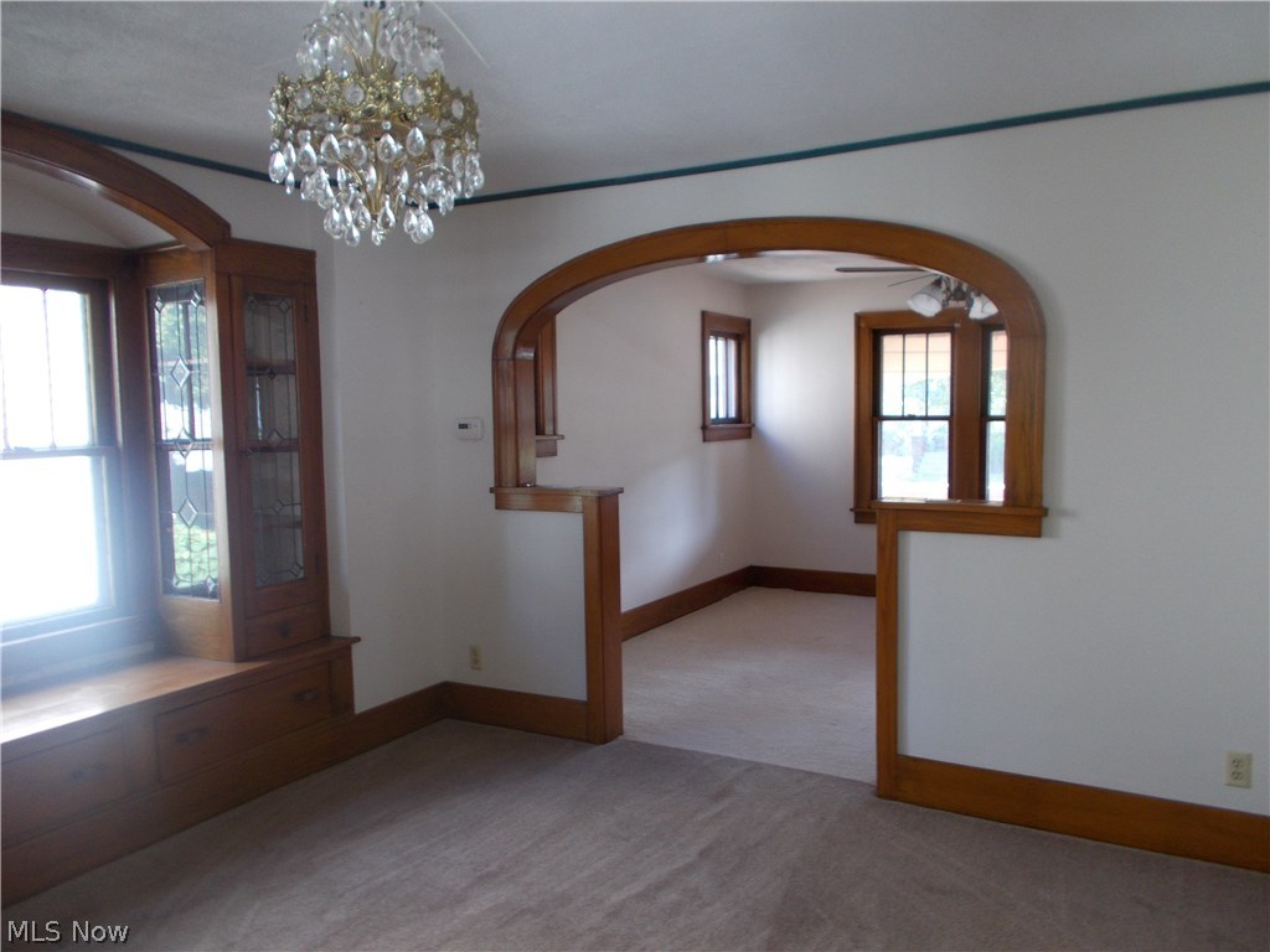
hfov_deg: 67.3
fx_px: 954
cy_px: 476
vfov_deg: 53.1
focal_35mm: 26
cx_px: 635
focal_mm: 4.6
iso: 100
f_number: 3.2
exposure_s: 1/25
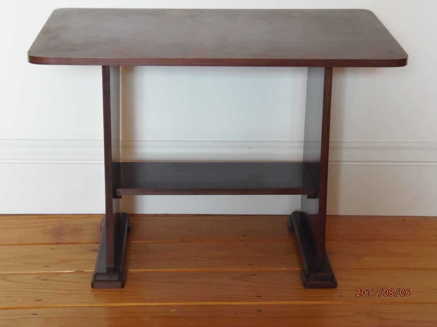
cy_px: 164
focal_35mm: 74
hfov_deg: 26.3
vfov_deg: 19.9
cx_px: 218
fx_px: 934
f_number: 4.2
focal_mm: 13.7
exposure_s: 1/25
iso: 400
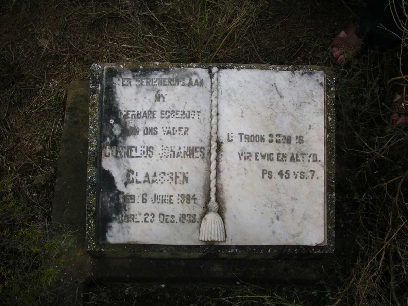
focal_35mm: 44
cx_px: 204
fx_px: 519
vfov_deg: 32.9
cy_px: 153
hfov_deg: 42.9
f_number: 7.3
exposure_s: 1/160
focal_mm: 6.9
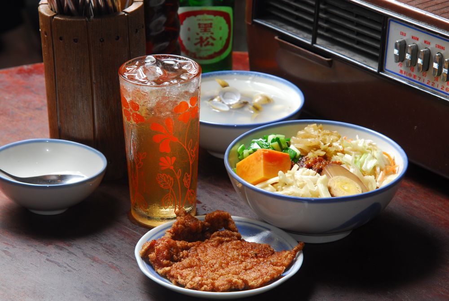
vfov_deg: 11.4
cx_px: 224
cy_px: 150
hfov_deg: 17.0
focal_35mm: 120
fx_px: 1498
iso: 200
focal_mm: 80
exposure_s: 1/40
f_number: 10
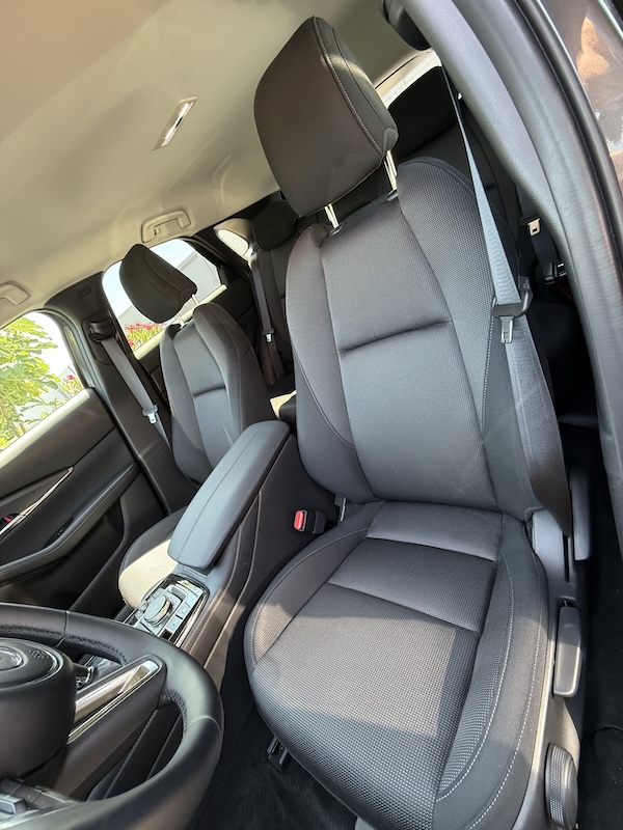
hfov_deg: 85.7
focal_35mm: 14
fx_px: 336
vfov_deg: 102.1
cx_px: 312
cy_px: 415
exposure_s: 1/83
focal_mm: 2.22
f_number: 2.2
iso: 400
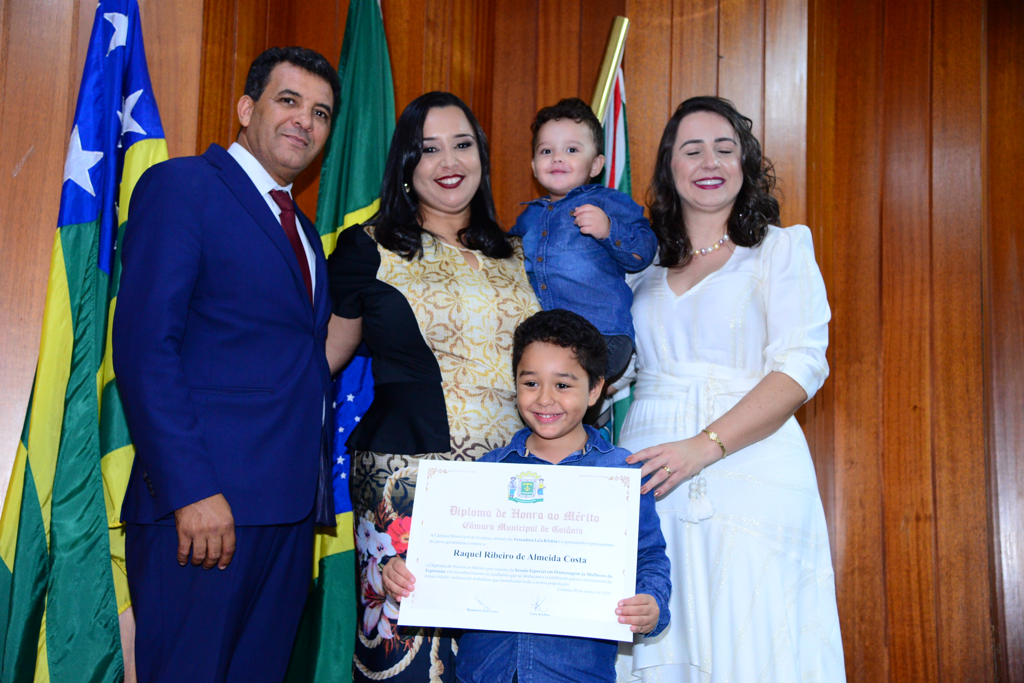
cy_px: 342
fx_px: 1366
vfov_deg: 28.1
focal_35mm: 48
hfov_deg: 41.1
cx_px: 512
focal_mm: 48
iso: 2500
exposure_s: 1/125
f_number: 4
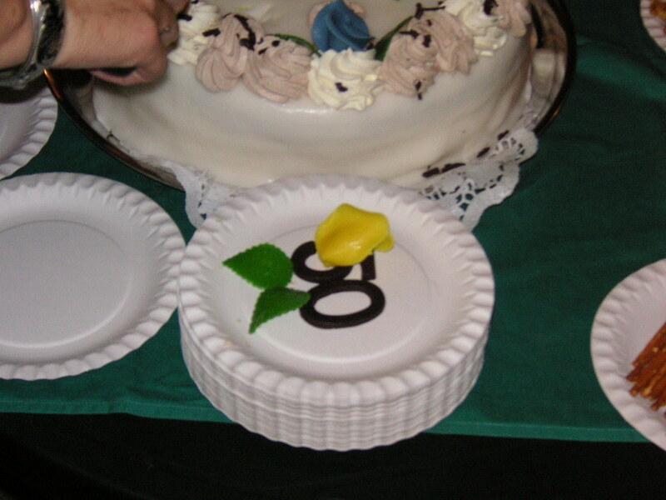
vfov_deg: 22.3
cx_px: 333
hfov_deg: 29.4
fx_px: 1270
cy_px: 250
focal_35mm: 66
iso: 160
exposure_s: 1/60
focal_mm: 11
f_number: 4
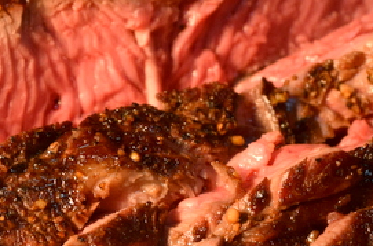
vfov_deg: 13.3
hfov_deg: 20.0
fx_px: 1054
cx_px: 110
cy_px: 201
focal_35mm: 102
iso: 400
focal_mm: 18
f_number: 5
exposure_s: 1/100
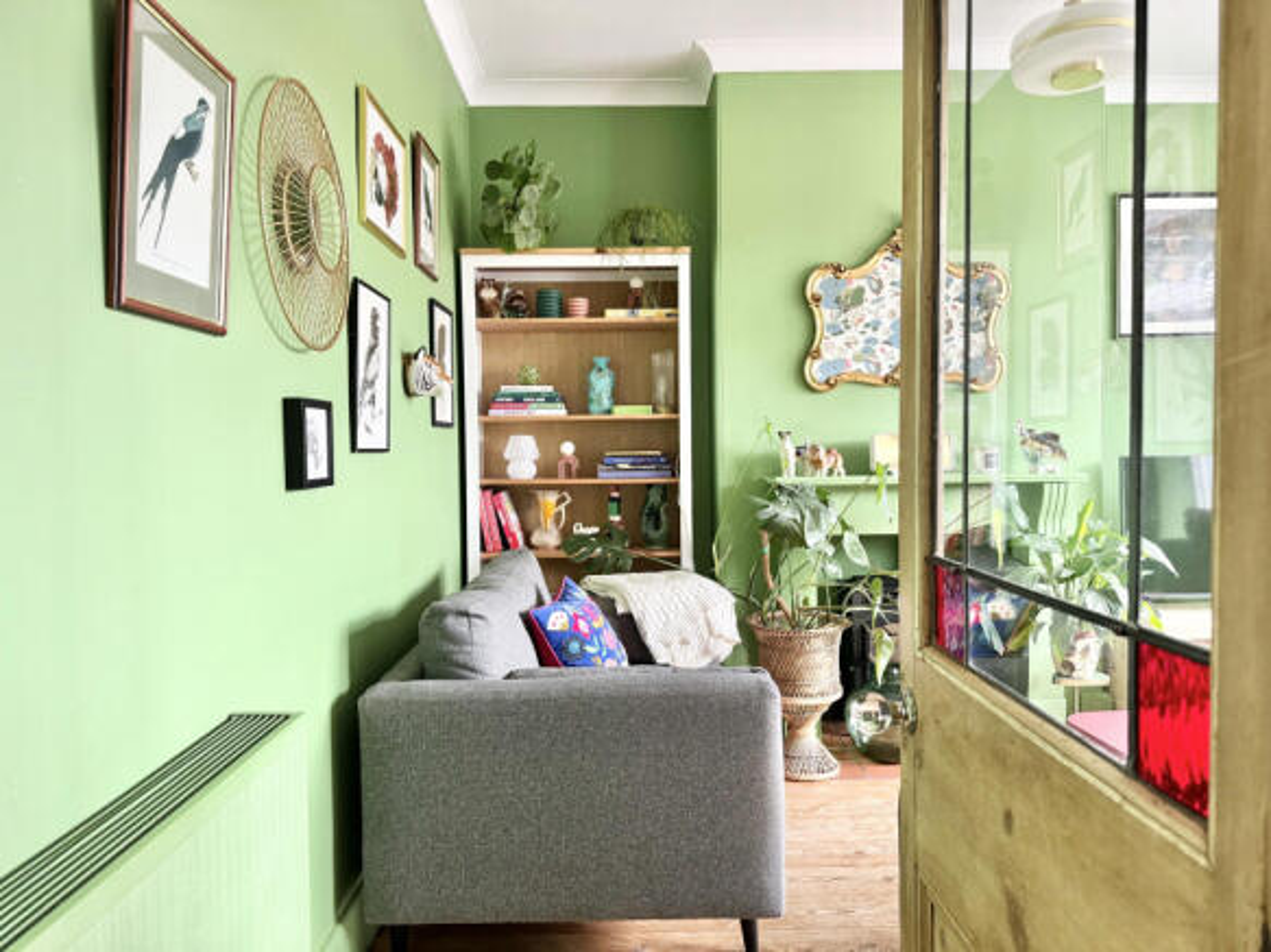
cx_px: 636
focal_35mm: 24
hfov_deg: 71.6
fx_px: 881
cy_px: 476
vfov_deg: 56.8
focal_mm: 6.76
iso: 320
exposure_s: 1/60
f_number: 1.78
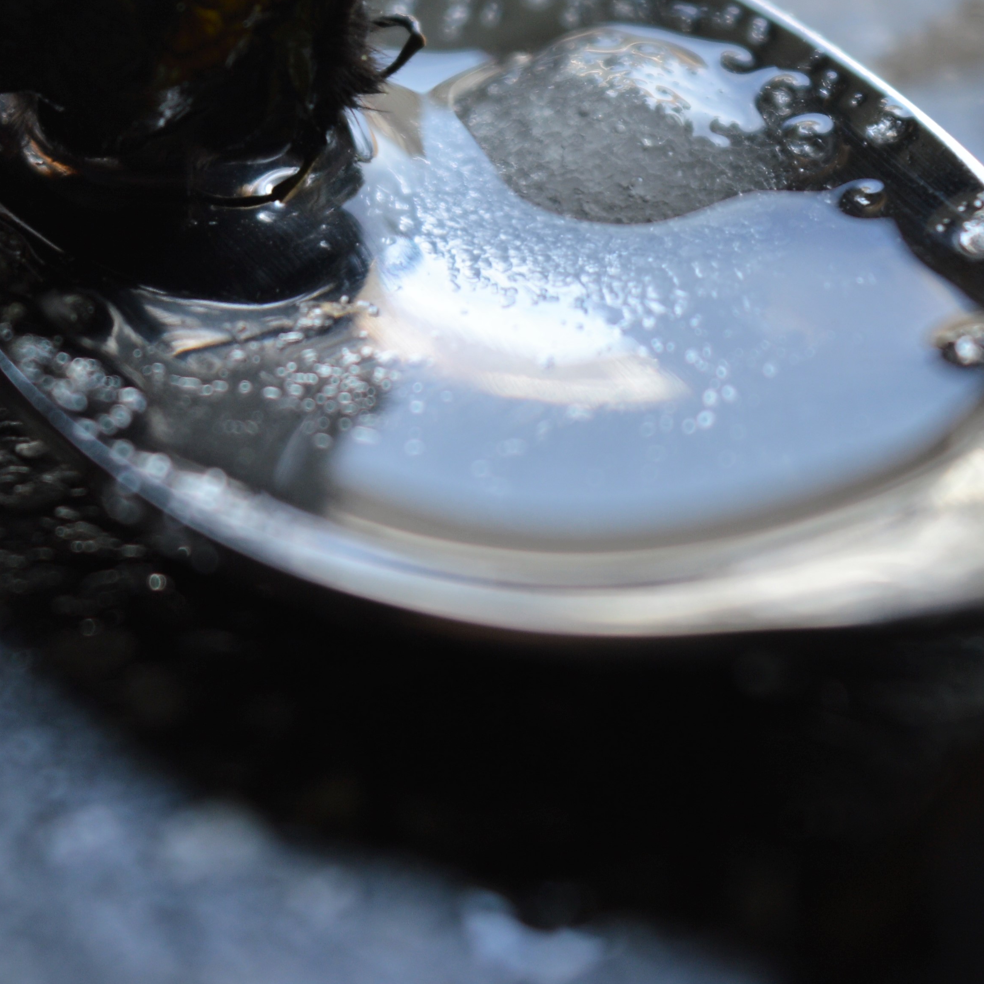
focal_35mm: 182
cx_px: 281
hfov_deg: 9.6
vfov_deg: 9.6
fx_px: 5857
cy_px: 168
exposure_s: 1/80
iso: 100
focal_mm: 55
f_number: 5.6
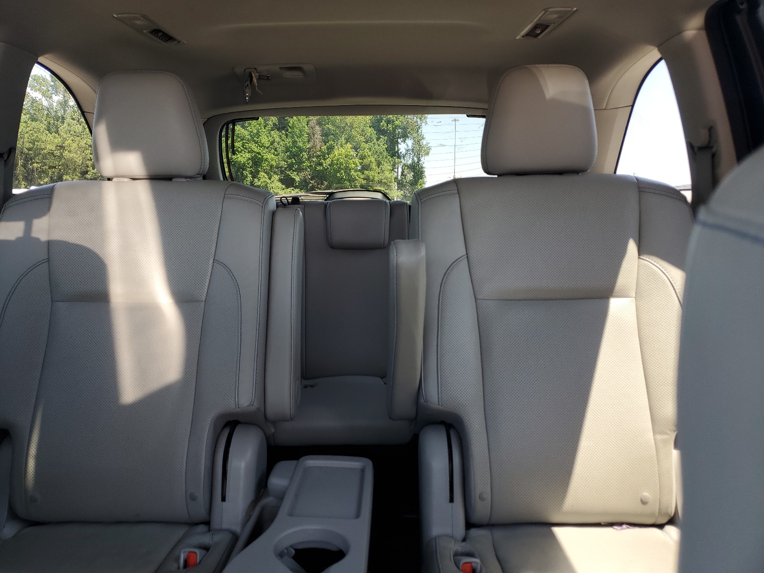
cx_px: 382
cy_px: 286
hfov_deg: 67.3
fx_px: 574
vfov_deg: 53.1
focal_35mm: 26
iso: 51
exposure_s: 1/120
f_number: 1.5
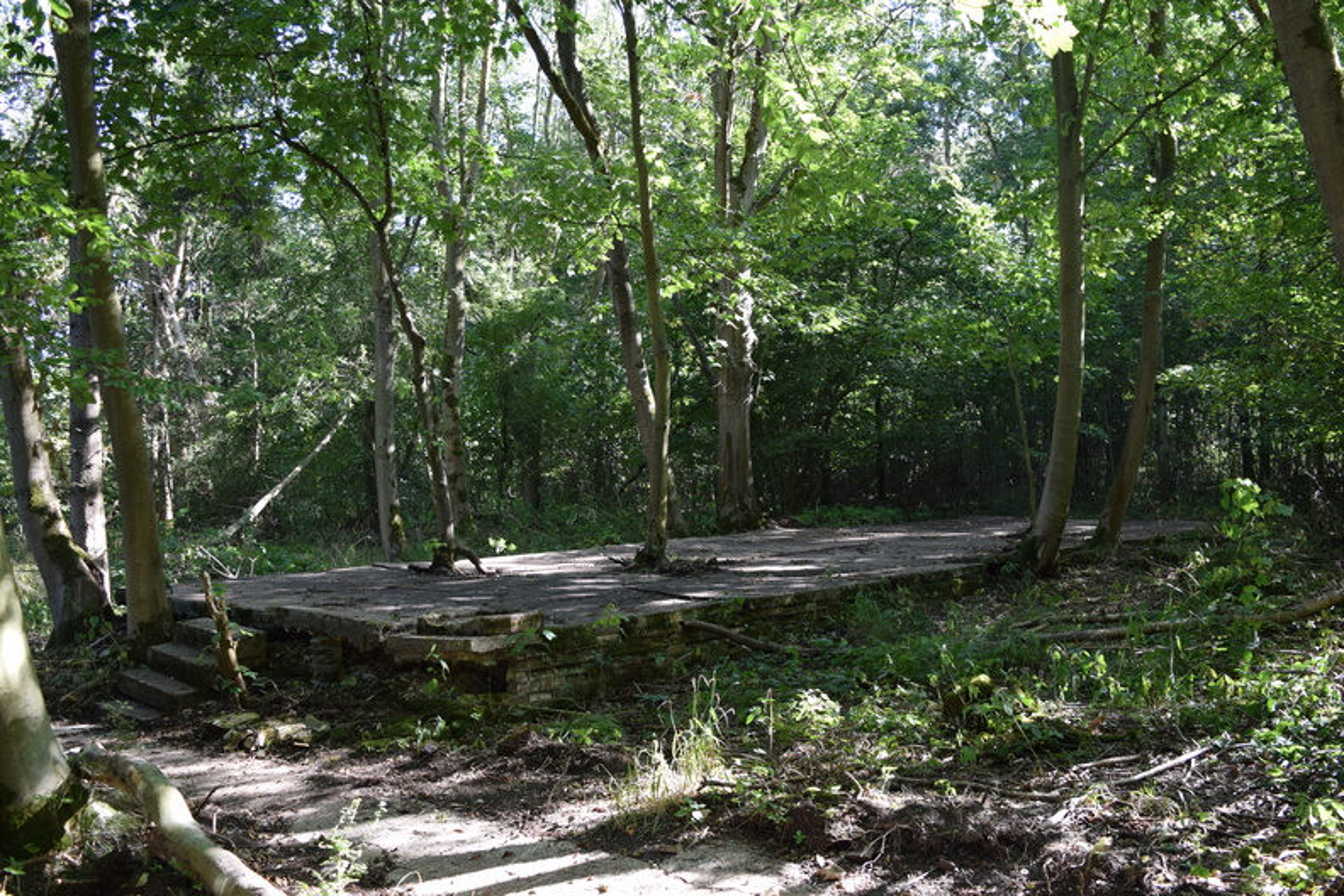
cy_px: 448
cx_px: 672
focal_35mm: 32
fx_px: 1176
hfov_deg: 59.5
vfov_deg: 41.7
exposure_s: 1/80
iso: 400
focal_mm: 21
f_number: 4.5
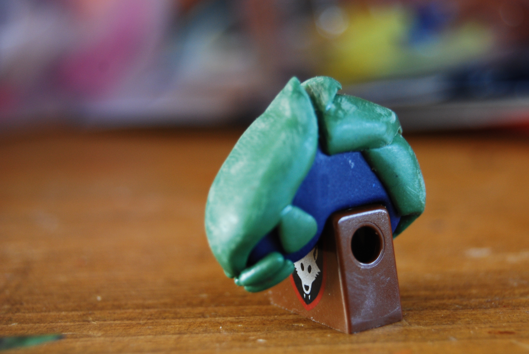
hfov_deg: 22.3
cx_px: 306
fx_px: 1339
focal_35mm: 91
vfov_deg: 15.1
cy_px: 187
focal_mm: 52
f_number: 5.6
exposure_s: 1/13
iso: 400
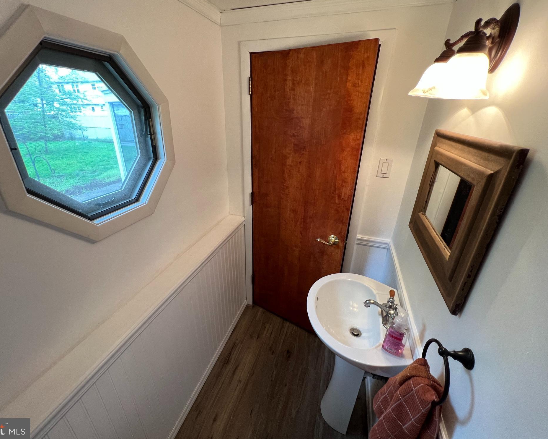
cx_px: 259
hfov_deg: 100.6
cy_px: 216
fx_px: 227
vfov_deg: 88.0
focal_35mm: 14
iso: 160
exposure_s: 1/60
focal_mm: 1.57
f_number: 1.8
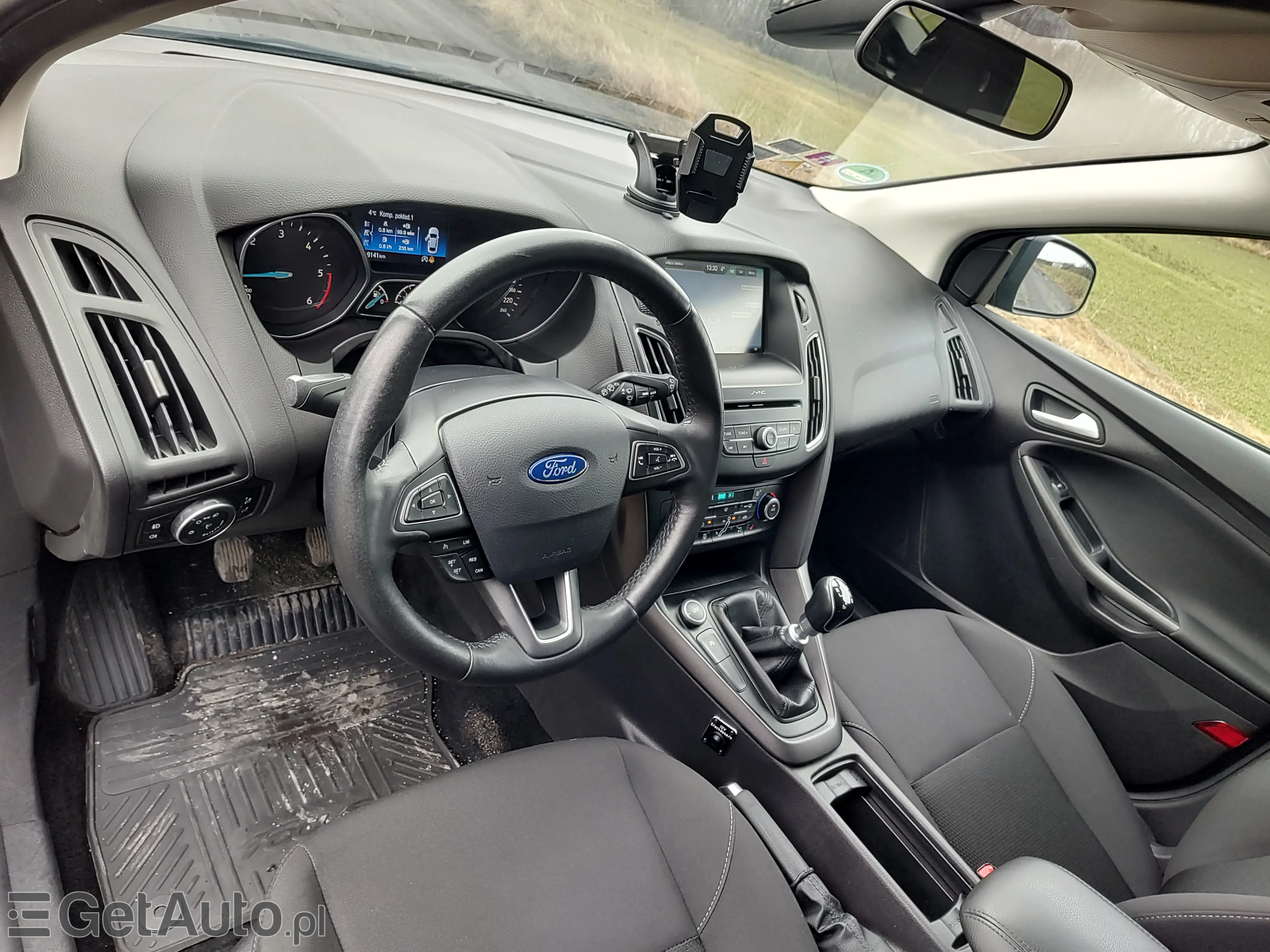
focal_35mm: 23
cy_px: 476
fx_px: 844
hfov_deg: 73.9
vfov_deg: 58.9
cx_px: 635
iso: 159
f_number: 1.8
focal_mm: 5.56
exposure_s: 1/100
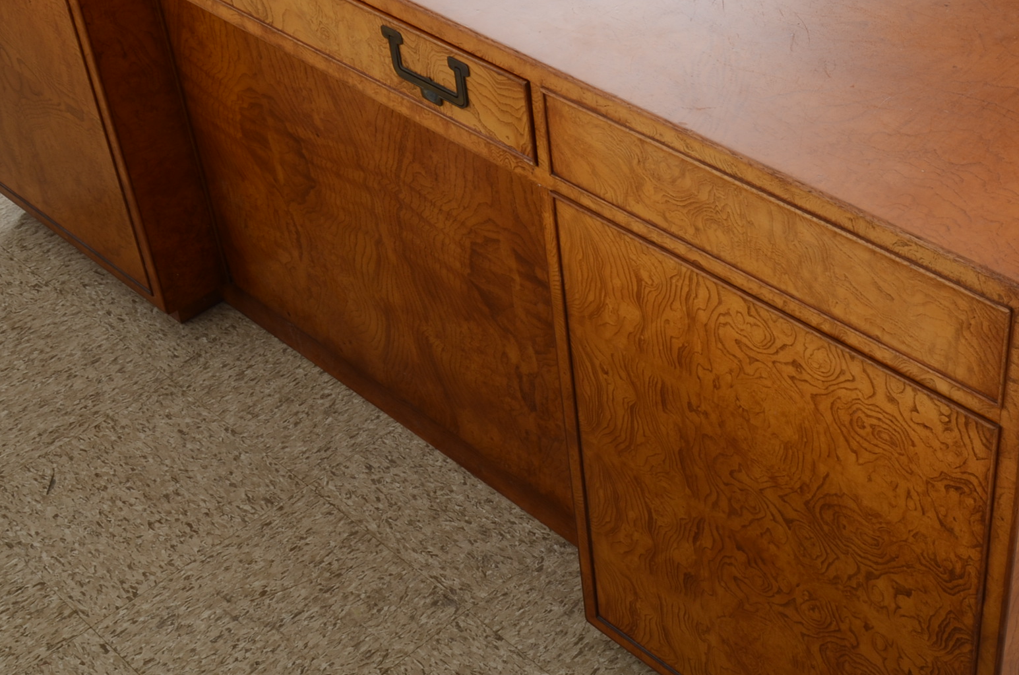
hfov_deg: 33.3
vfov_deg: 22.6
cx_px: 670
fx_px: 1689
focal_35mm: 60
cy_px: 299
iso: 125
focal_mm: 25
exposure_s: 1/100
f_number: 14
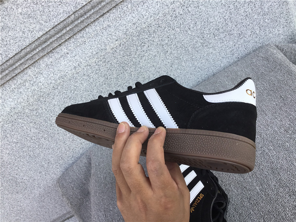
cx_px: 148
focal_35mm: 31
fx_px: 265
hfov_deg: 58.4
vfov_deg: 45.4
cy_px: 111
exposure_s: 1/243
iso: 25
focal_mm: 3.3
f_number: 2.4
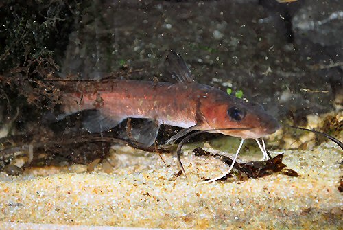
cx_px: 172
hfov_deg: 24.6
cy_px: 115
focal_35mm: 82
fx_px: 787
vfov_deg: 16.6
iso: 800
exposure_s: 1/125
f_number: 7.1
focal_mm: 55
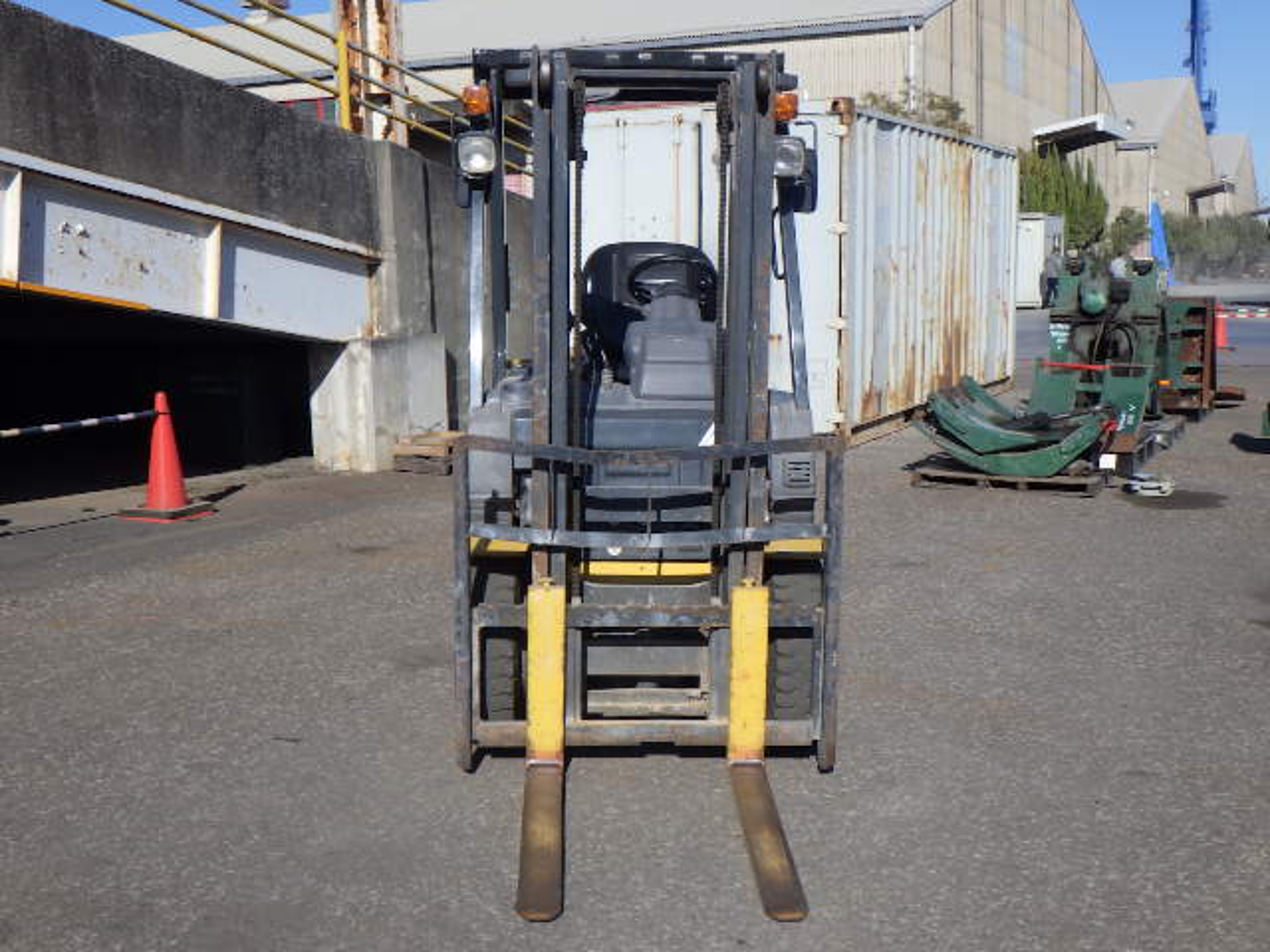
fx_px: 1541
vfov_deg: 34.3
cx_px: 635
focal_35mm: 42
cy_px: 476
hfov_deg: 44.8
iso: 125
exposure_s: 1/1000
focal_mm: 7.5
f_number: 5
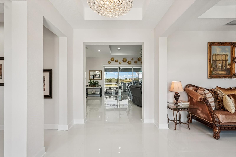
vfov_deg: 73.7
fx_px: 105
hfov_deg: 96.7
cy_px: 78
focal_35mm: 16
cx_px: 118
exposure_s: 1/80
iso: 400
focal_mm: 16
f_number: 8
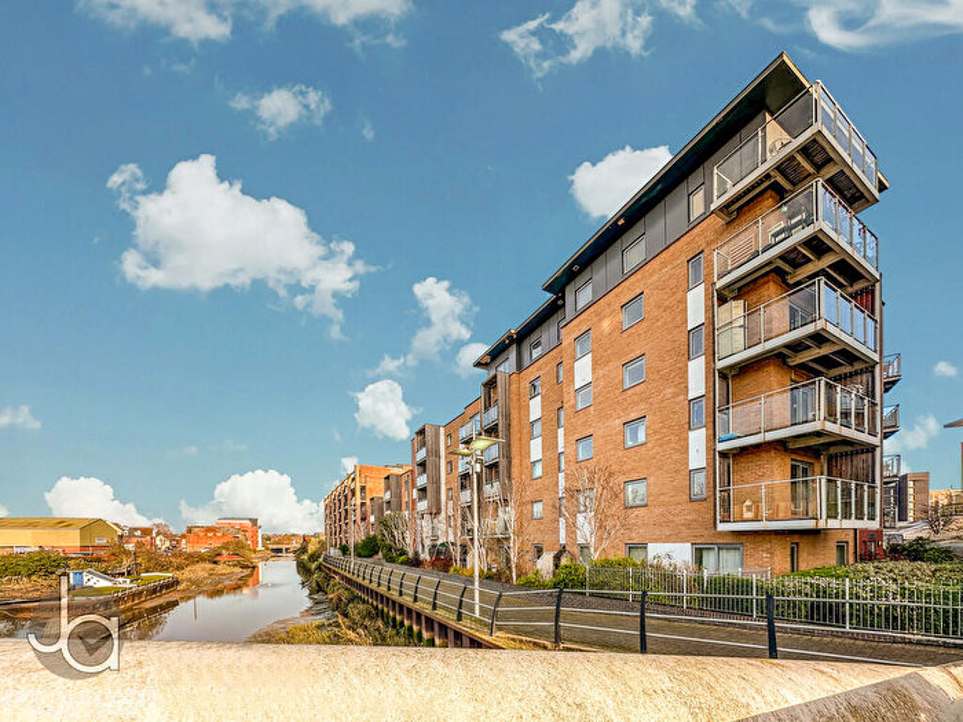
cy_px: 361
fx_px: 389
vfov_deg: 85.7
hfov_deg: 102.1
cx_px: 482
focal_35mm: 14
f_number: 2.2
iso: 40
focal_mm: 2.22
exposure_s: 1/340
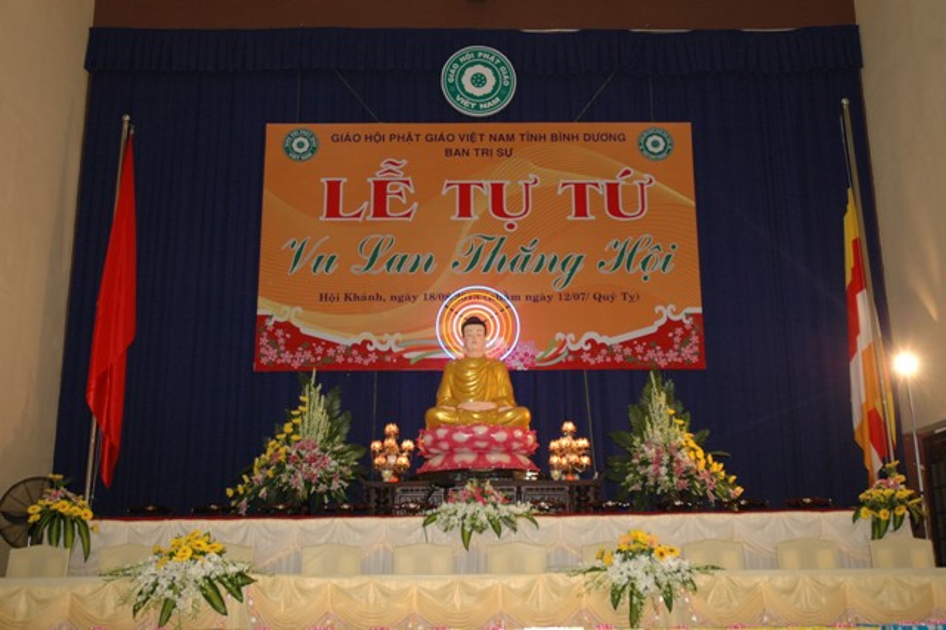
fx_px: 1064
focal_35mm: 40
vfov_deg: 33.0
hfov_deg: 47.9
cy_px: 315
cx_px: 473
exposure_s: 1/60
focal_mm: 27
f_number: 5
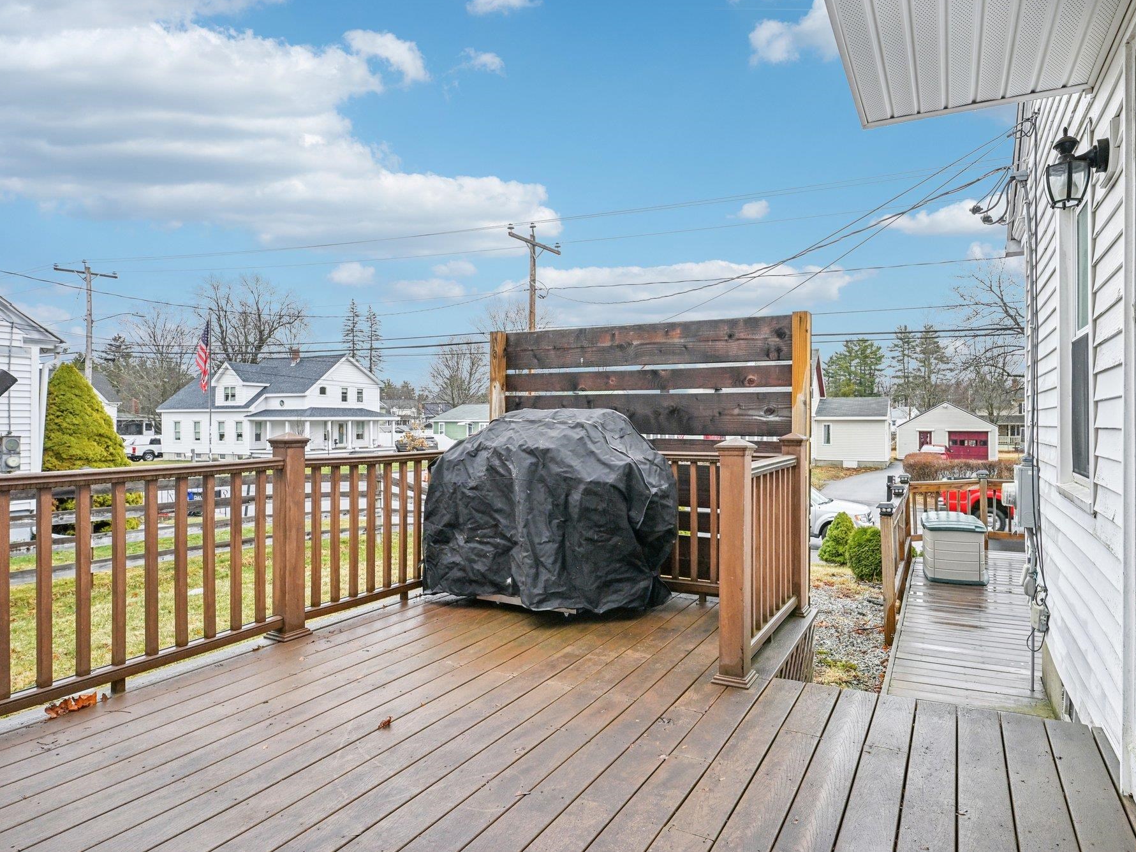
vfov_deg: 63.4
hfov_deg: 78.7
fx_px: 689
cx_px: 633
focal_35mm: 21
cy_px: 418
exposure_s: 1/200
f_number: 8
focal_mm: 19
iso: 400
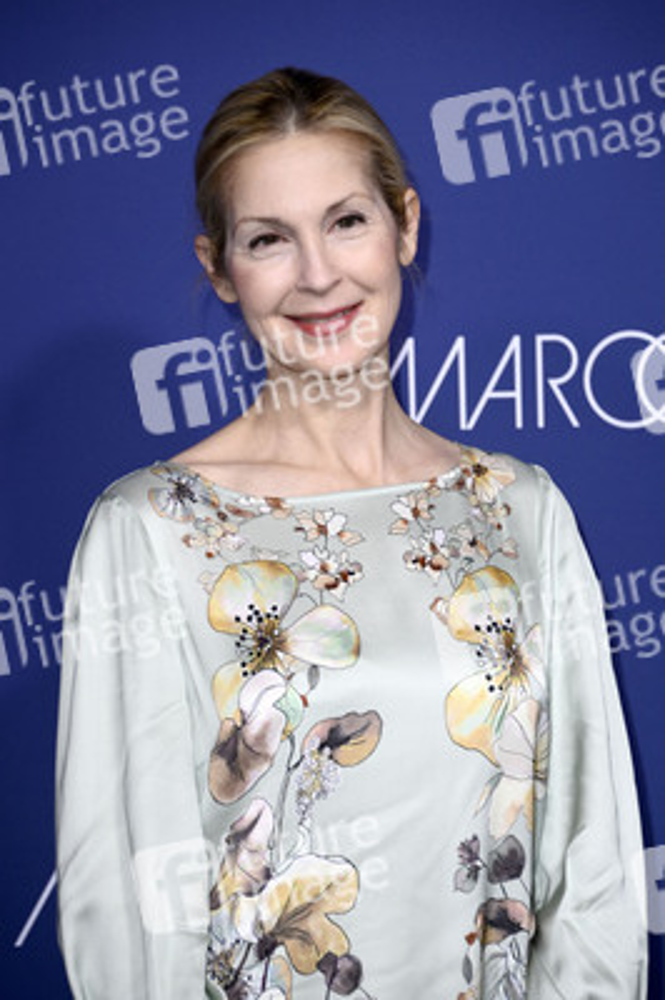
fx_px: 4024
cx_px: 332
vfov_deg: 14.2
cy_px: 500
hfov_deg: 9.4
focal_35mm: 145
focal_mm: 145
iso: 800
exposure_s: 1/250
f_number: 5.6
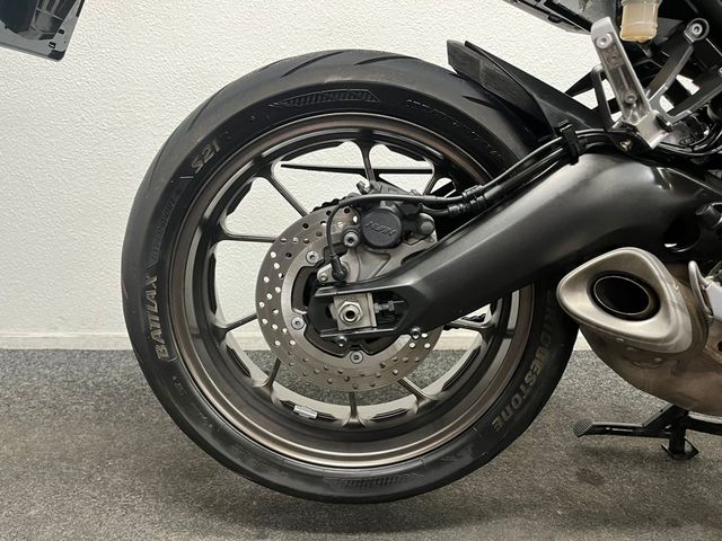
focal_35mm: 26
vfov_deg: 53.1
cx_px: 361
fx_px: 542
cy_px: 270
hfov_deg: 67.3
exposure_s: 1/50
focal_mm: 5.1
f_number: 1.6
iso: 320
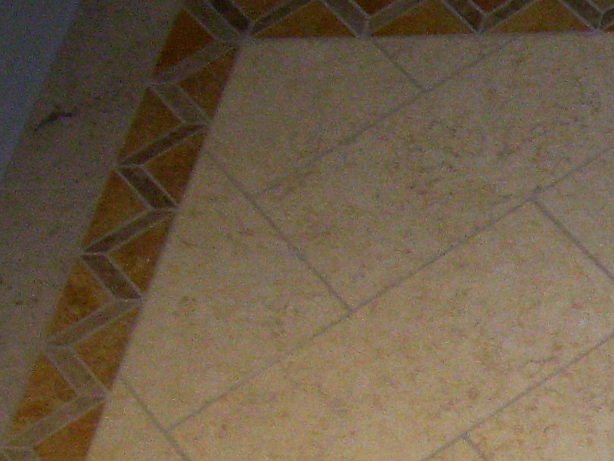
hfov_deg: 12.8
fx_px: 2448
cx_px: 1162
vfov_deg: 10.5
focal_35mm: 138
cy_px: 640
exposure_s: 1/40
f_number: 2.9
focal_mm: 5.7
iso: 125
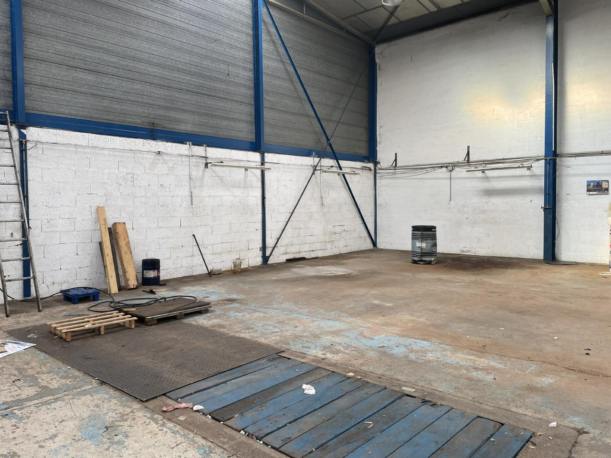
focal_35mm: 26
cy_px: 229
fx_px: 459
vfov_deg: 53.1
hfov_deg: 67.3
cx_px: 306
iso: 50
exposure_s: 1/121
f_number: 1.6
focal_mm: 4.2
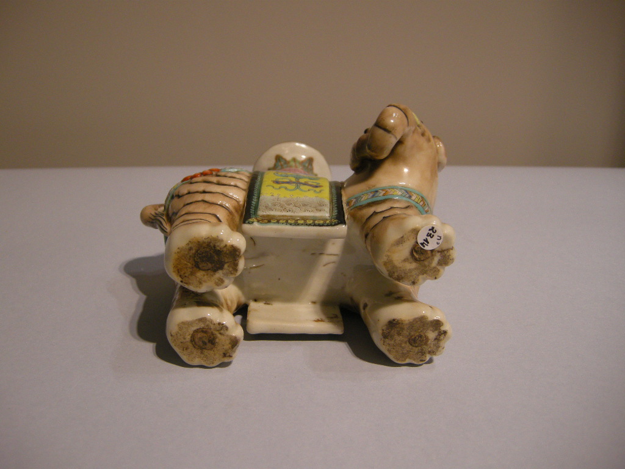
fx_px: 632
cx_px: 312
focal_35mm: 35
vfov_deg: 40.7
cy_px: 234
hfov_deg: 52.6
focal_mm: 7.5
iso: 161
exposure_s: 1/68.5
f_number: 2.7
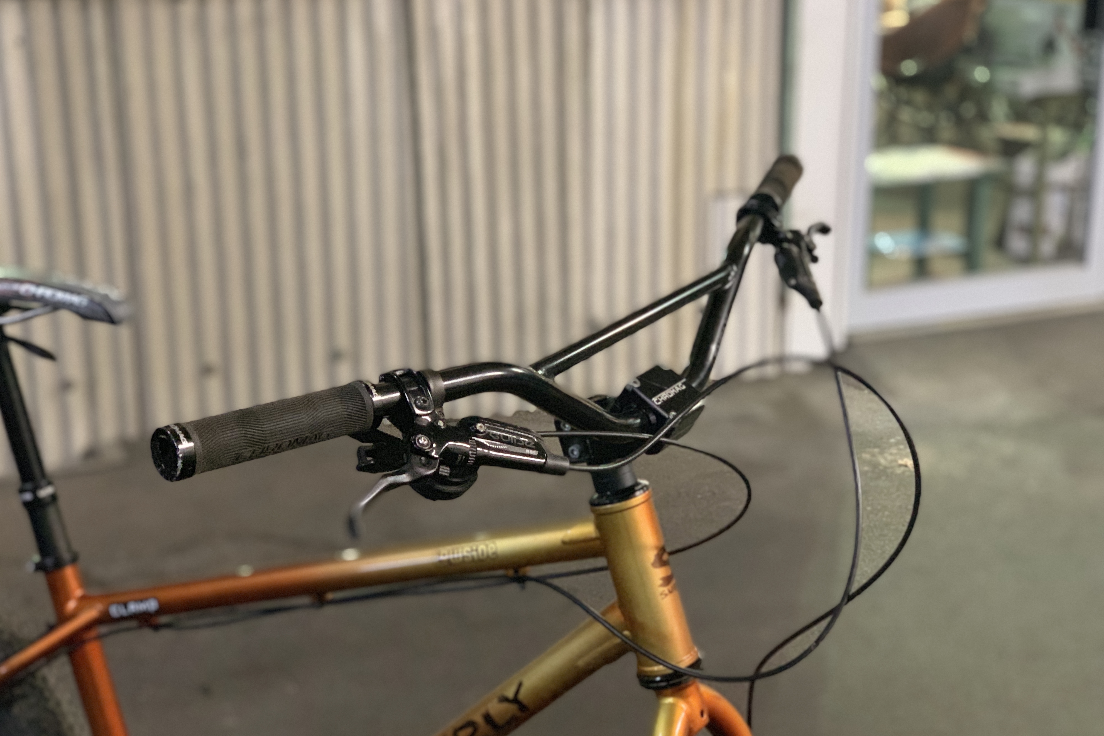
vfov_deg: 24.6
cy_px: 406
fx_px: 1686
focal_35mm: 55
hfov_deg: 36.2
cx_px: 559
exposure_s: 1/30
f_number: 2.4
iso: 640
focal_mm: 6
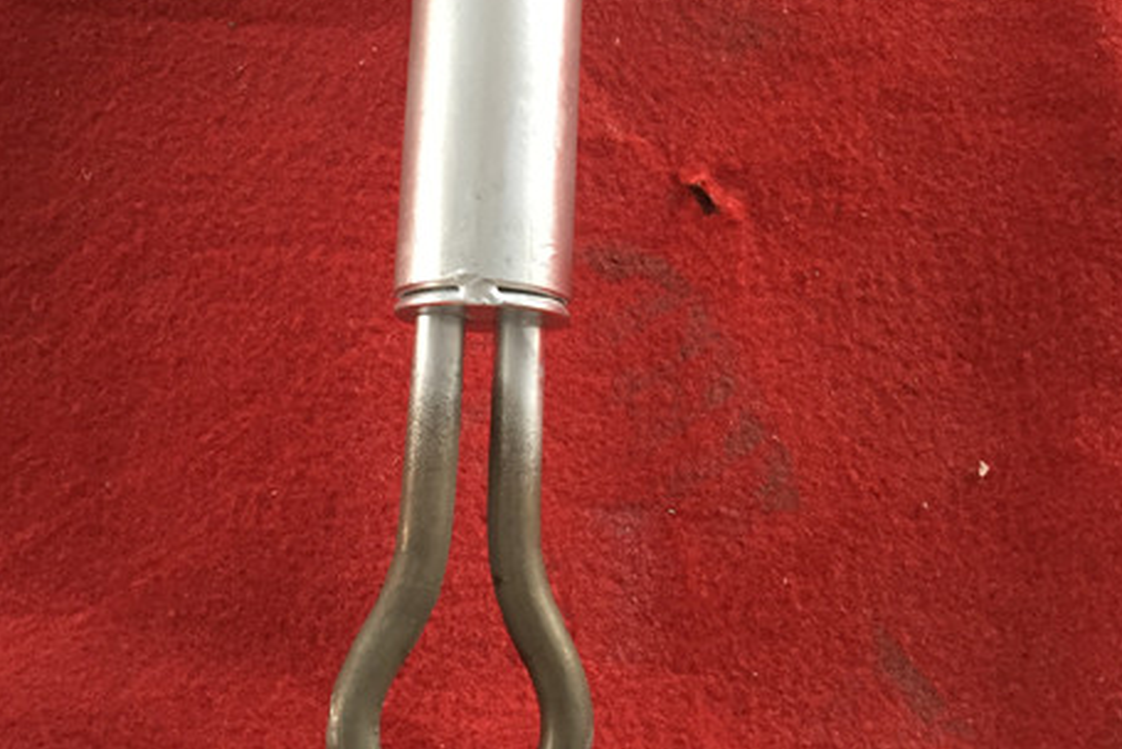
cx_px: 533
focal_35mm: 53
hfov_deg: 37.5
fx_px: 1653
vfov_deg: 24.8
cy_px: 81
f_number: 2.2
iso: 100
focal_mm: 4.15
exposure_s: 1/30
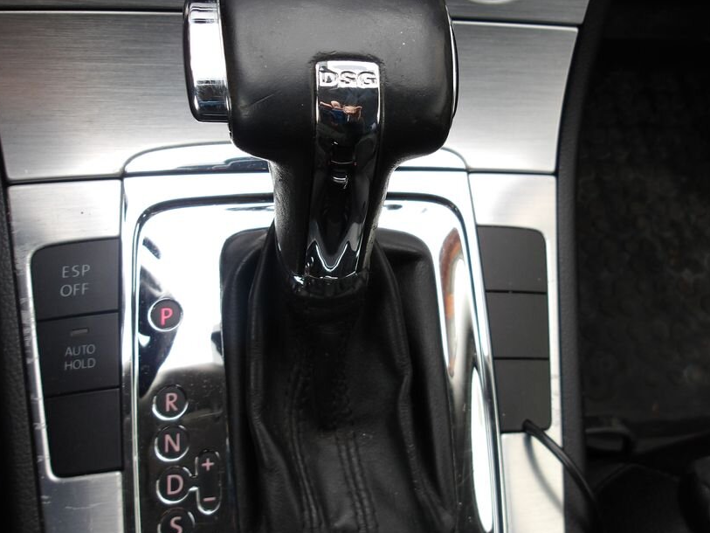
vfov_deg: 41.7
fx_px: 697
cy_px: 222
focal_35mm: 34
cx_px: 394
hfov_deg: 53.8
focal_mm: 4.9
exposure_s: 1/30
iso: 123
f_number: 3
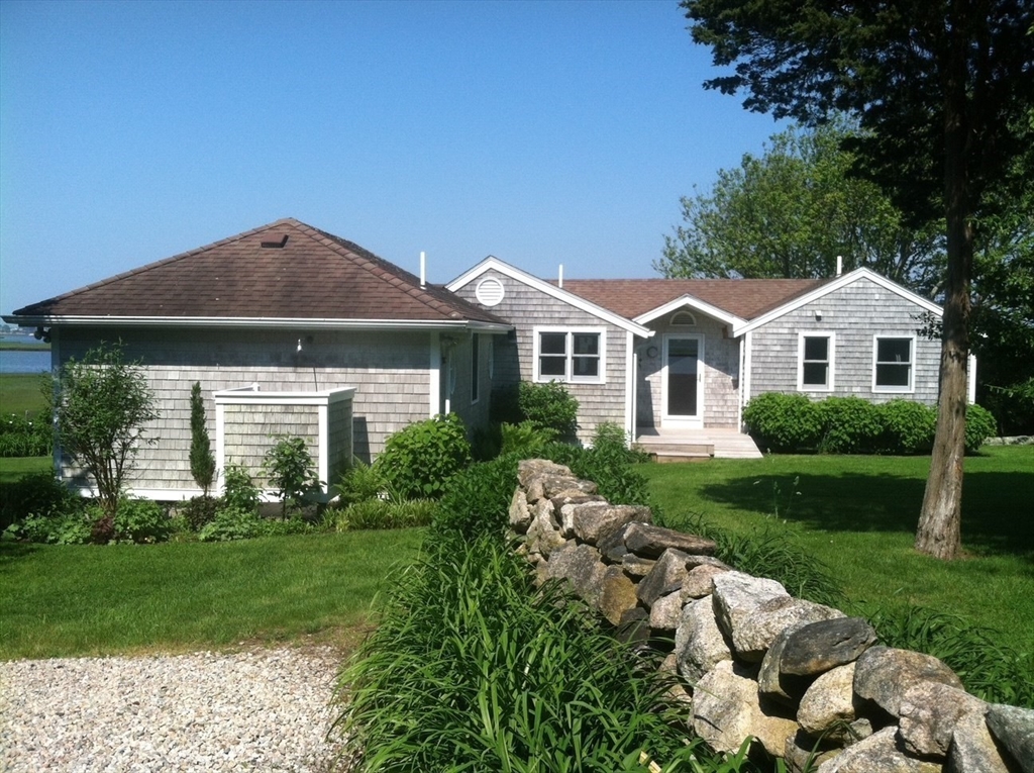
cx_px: 517
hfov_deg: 52.7
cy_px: 386
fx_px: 1044
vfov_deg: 40.6
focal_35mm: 35
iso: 80
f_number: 2.8
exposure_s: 1/1348
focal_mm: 3.85
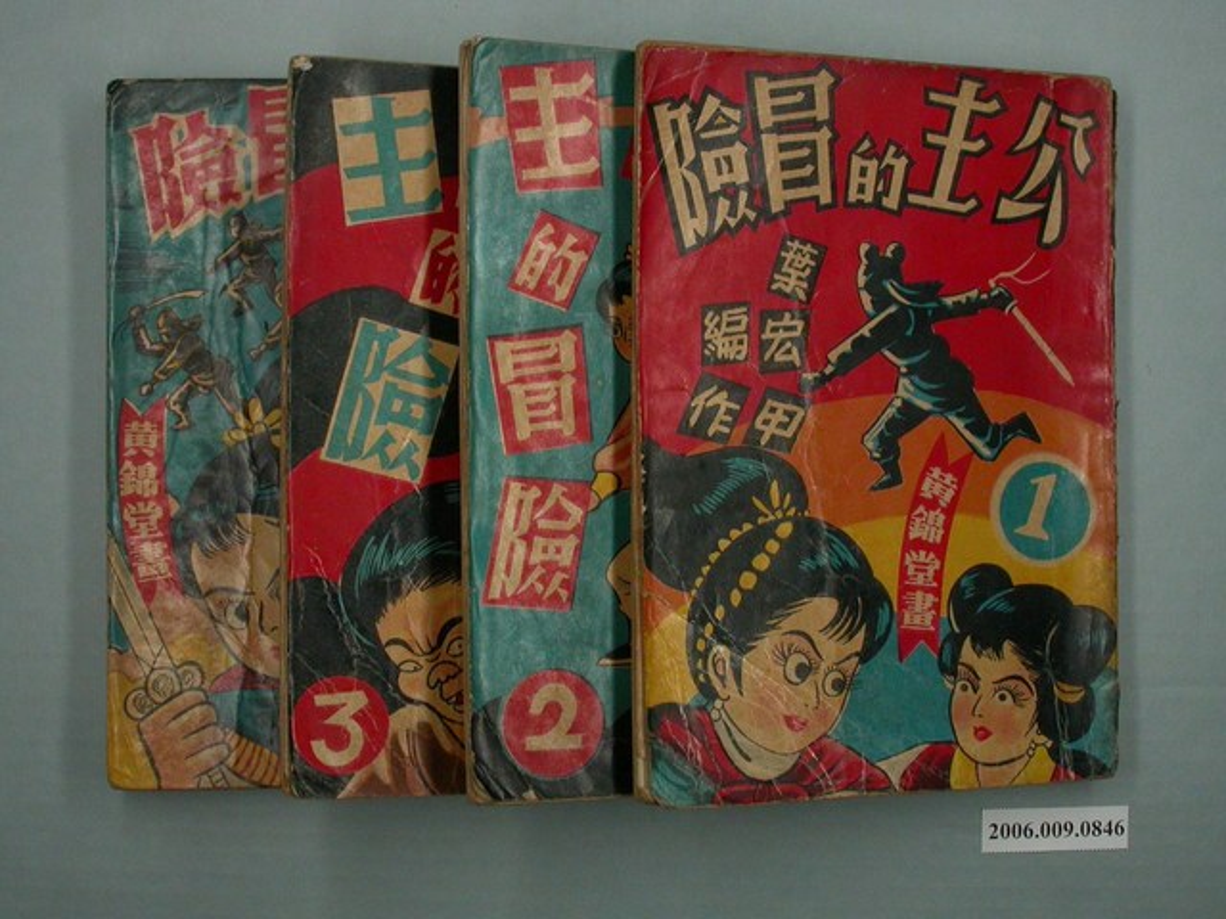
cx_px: 613
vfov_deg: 31.5
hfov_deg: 41.2
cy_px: 460
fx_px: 1629
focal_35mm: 46
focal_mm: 9.6
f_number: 6.4
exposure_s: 1/30
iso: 200
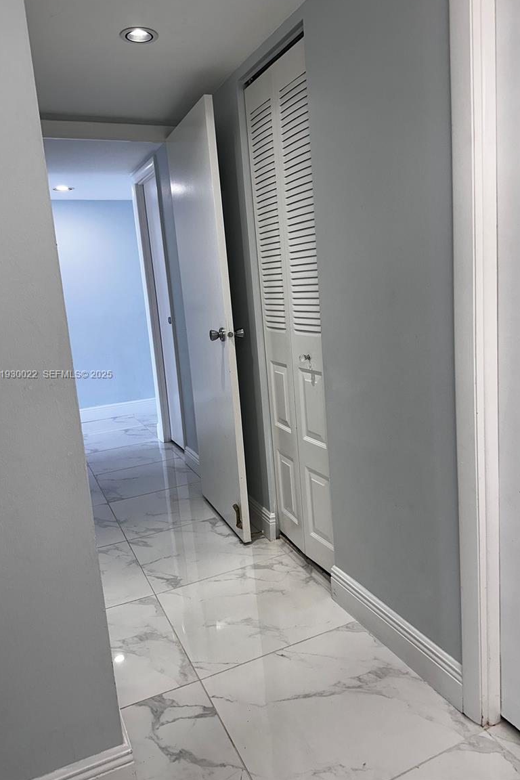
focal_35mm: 26
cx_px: 291
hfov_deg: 49.4
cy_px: 375
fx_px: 563
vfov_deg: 69.4
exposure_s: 1/120
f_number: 1.78
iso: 64
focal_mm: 6.86
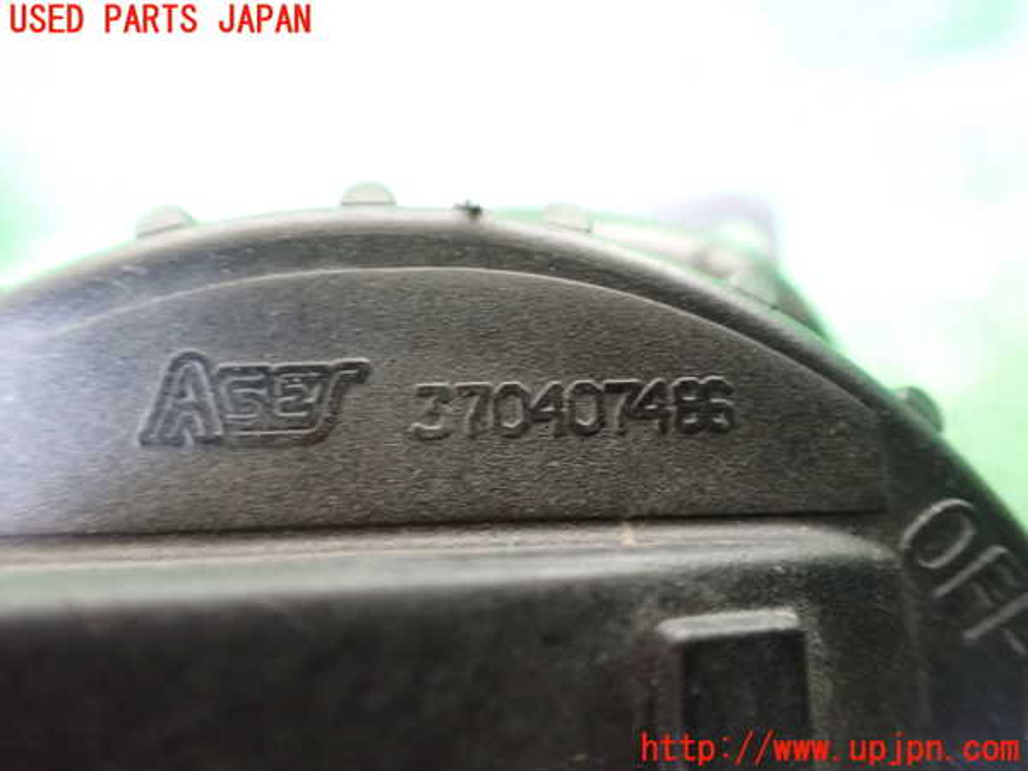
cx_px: 514
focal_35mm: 30
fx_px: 891
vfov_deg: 46.8
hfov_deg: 60.0
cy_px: 386
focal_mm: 5.4
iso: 1250
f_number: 2.3
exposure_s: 1/30
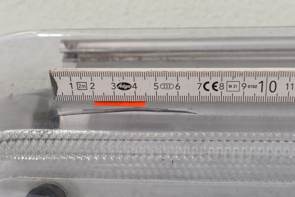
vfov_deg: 21.6
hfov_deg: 31.9
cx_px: 148
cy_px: 98
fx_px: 516
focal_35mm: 63
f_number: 8
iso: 360
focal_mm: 42
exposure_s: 1/60
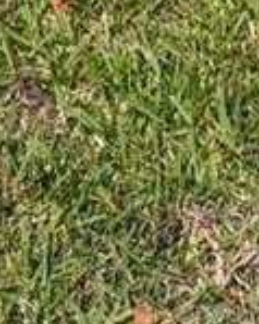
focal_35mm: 151
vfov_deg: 9.2
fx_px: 1448
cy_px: -744
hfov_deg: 10.1
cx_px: -15
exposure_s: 1/200
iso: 100
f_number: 7.1
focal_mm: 10
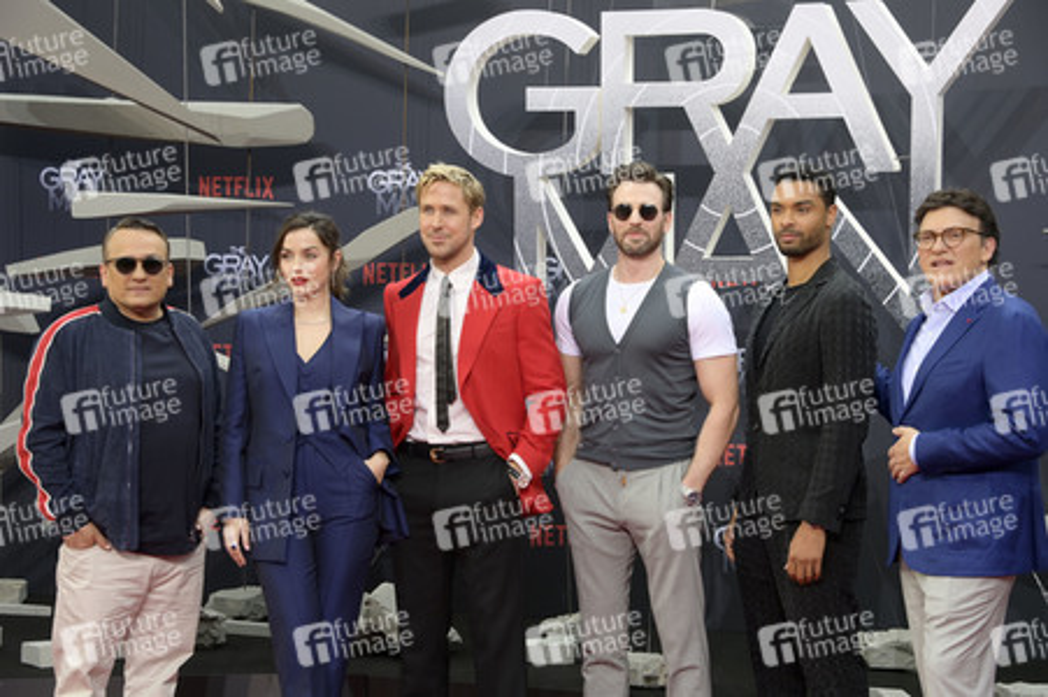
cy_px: 348
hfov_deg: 26.0
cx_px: 524
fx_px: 2269
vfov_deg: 17.5
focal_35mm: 78
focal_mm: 78
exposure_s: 1/250
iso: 500
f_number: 6.3
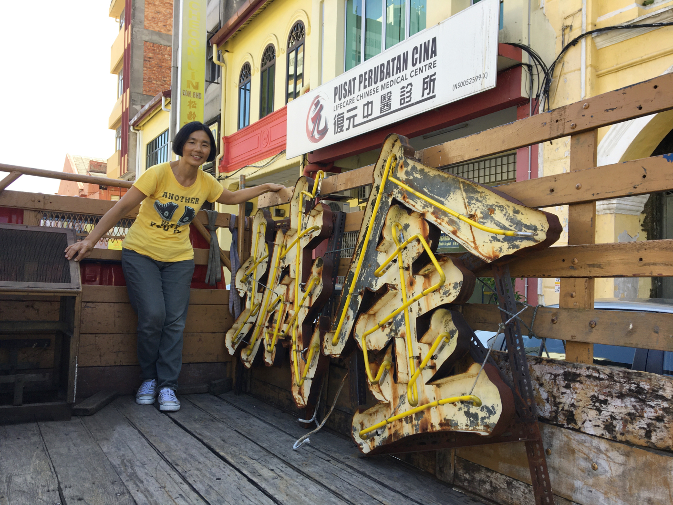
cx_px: 336
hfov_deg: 61.7
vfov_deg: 48.2
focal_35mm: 29
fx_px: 564
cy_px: 252
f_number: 2.2
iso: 25
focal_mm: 4.15
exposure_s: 1/276
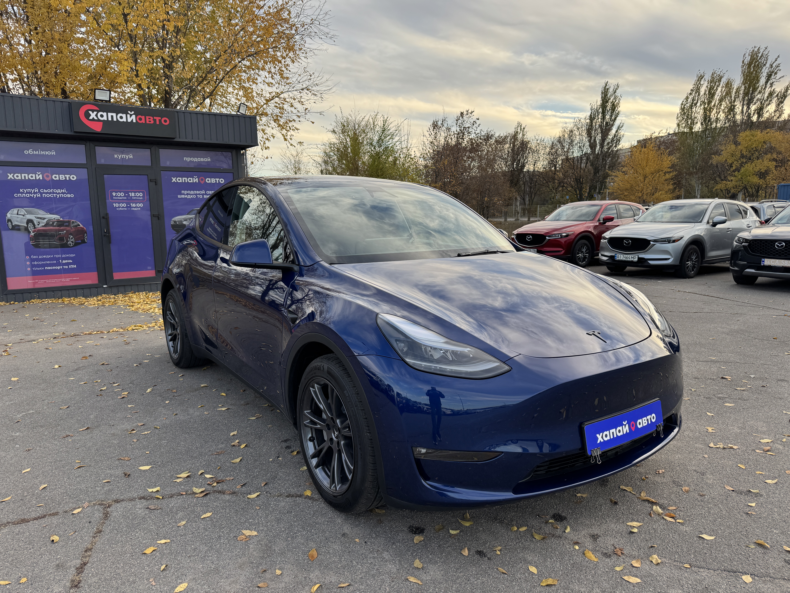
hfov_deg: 71.6
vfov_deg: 56.8
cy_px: 296
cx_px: 395
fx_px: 548
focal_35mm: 24
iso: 80
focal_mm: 6.76
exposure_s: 1/756
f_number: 1.78
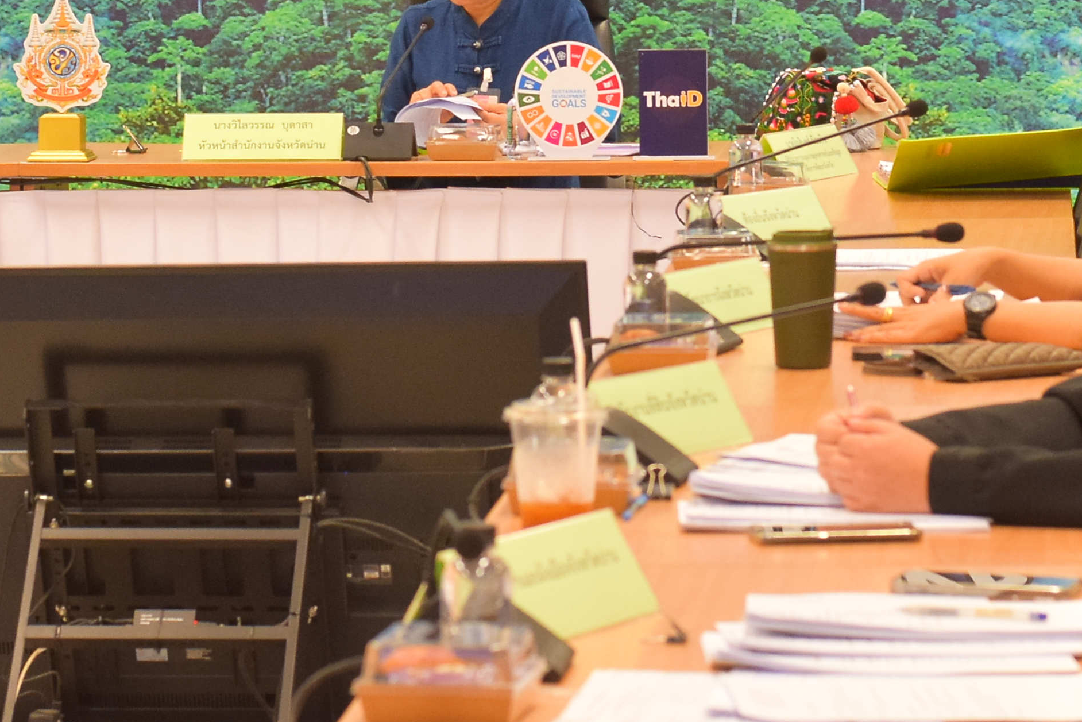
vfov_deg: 7.6
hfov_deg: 11.5
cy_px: -40
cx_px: 477
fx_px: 5381
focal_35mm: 179
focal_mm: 50
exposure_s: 1/100
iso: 1250
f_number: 5
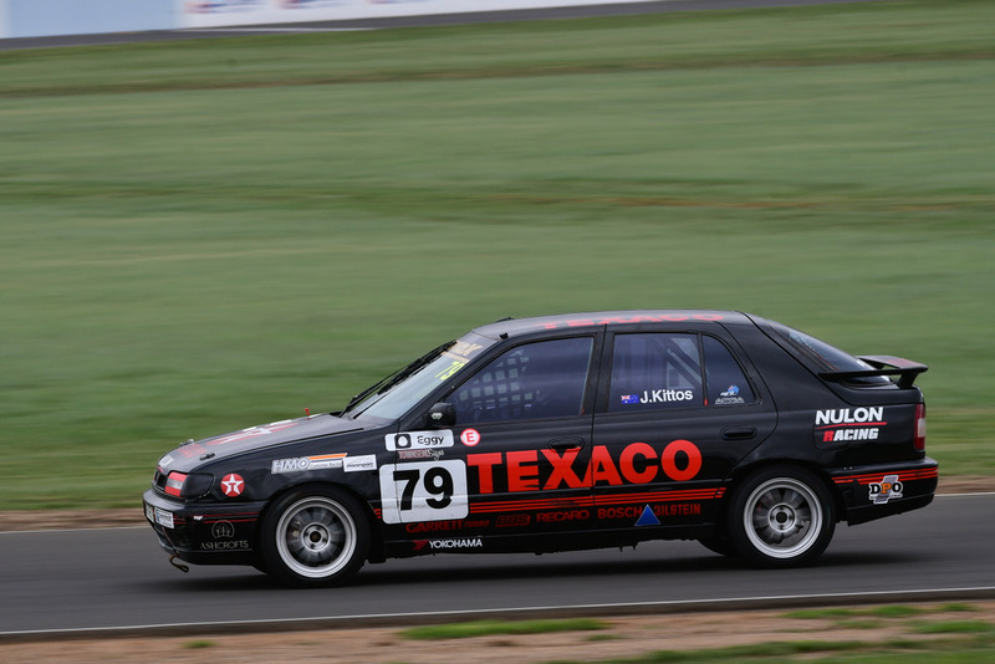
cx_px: 498
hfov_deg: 6.9
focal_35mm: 300
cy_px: 332
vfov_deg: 4.6
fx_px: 8294
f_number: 10
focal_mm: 200
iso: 250
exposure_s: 1/250
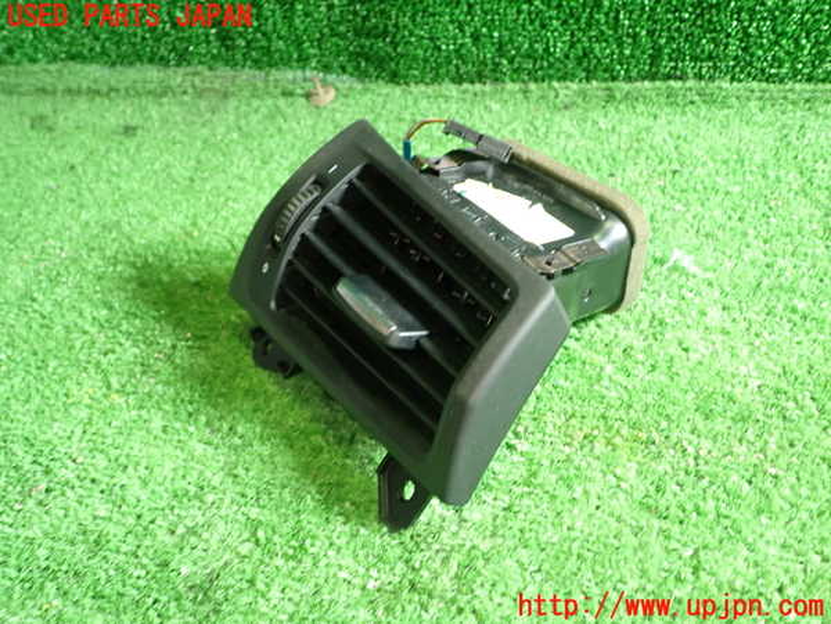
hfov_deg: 60.0
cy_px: 312
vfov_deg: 46.8
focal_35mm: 30
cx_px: 416
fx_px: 720
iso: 250
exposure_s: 1/30
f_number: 2.3
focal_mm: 5.4
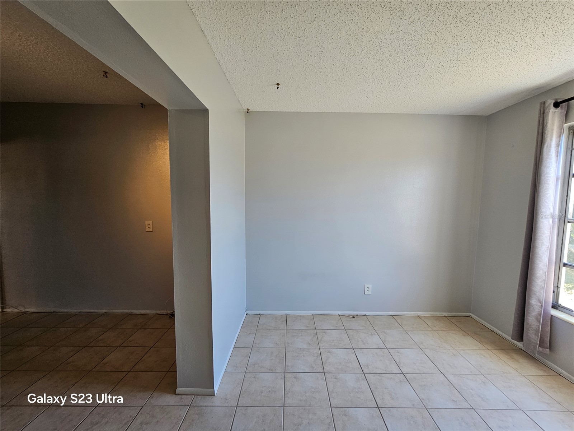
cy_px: 216
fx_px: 216
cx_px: 287
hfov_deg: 106.2
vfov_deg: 89.9
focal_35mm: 13
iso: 80
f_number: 2.2
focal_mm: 2.2
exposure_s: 1/77.4
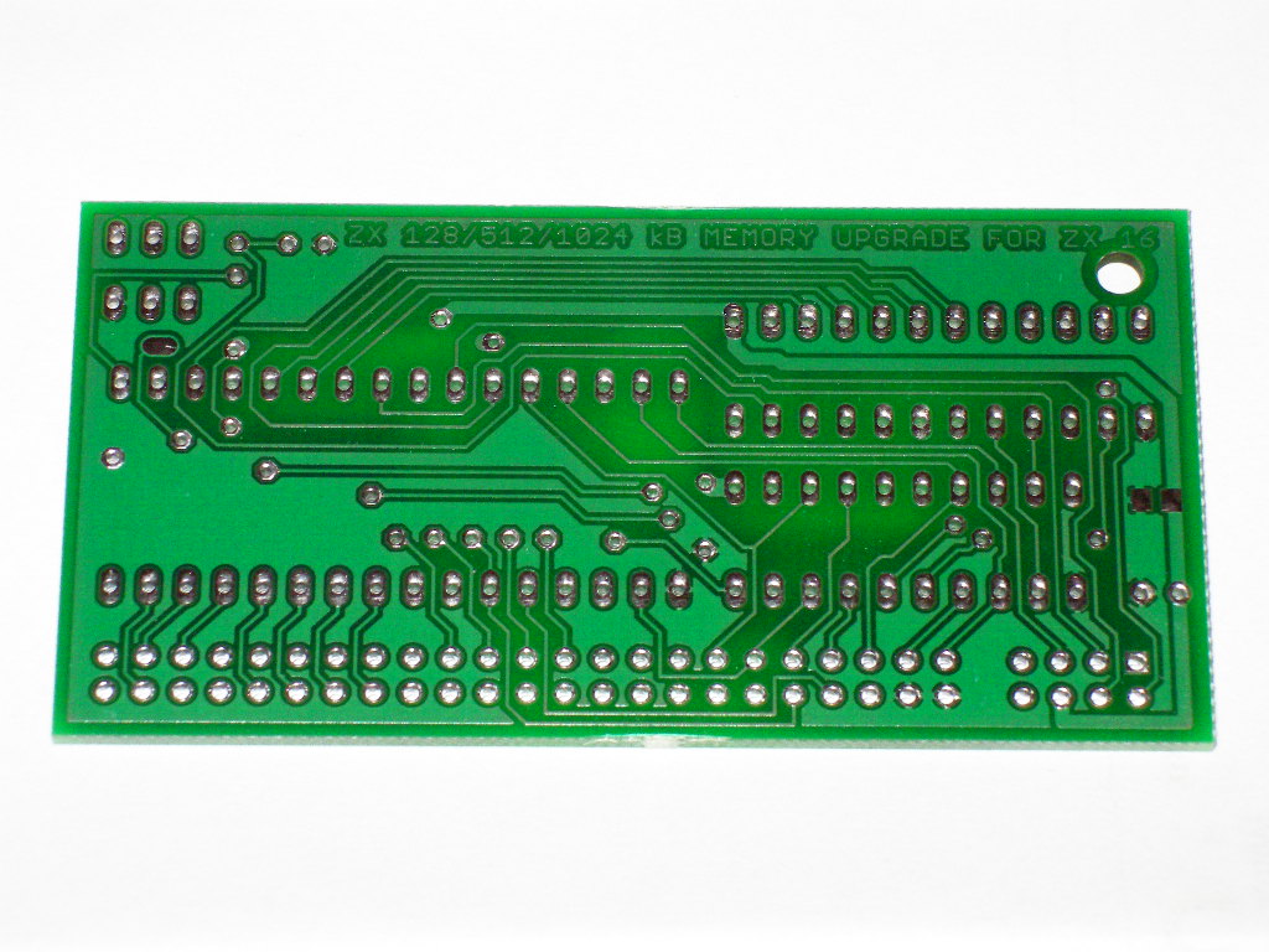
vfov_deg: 9.5
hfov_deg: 12.7
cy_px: 476
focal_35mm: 156
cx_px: 634
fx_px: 5719
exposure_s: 1/100
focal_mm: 32.5
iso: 400
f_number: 7.8
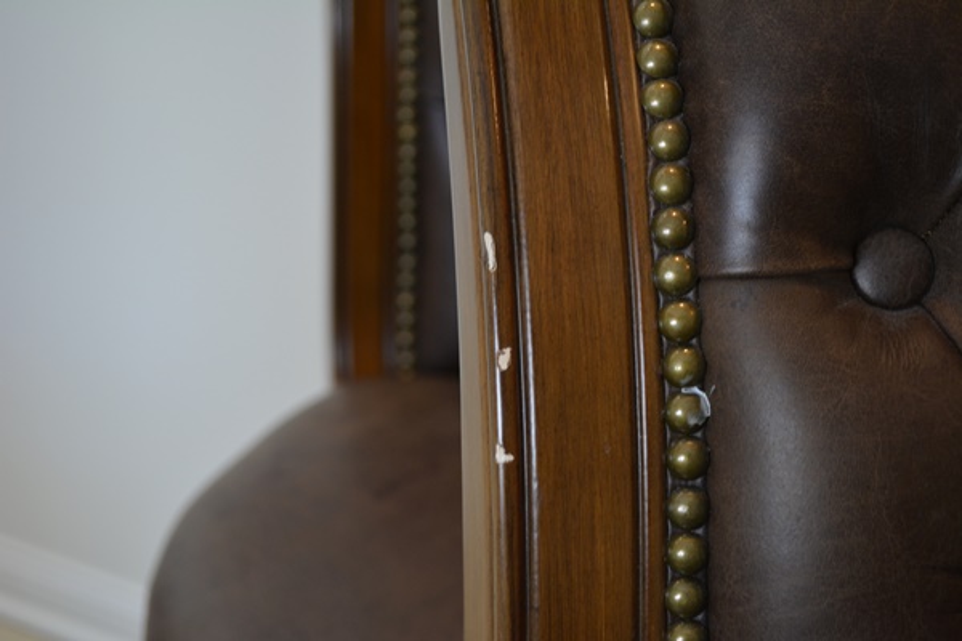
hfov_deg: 33.4
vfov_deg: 22.6
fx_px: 1603
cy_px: 320
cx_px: 481
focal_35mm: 60
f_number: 5.3
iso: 800
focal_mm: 40
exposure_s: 1/60
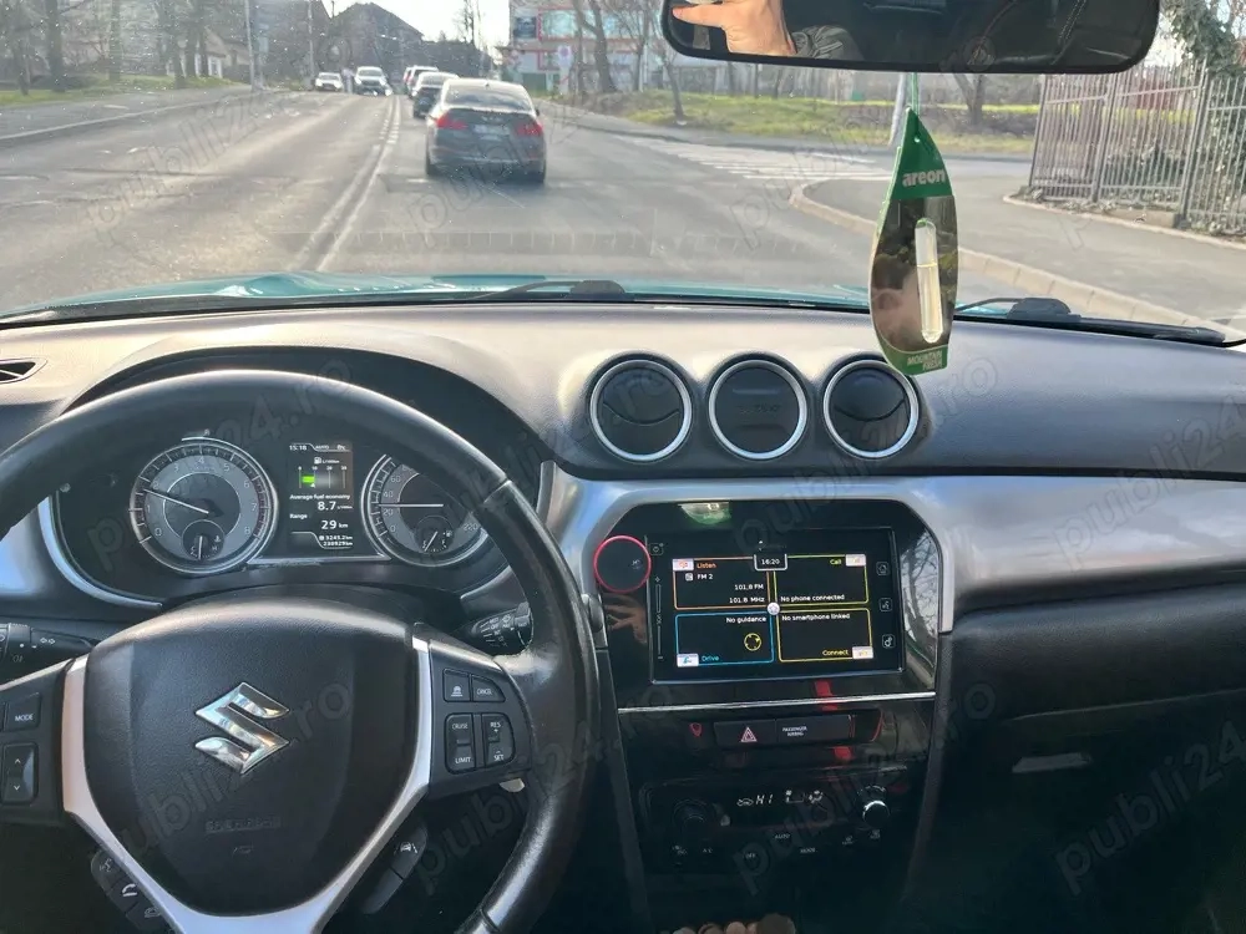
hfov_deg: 67.3
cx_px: 623
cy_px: 467
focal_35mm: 26
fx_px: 936
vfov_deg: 53.1
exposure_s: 1/203
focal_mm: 5.1
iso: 40
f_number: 1.6
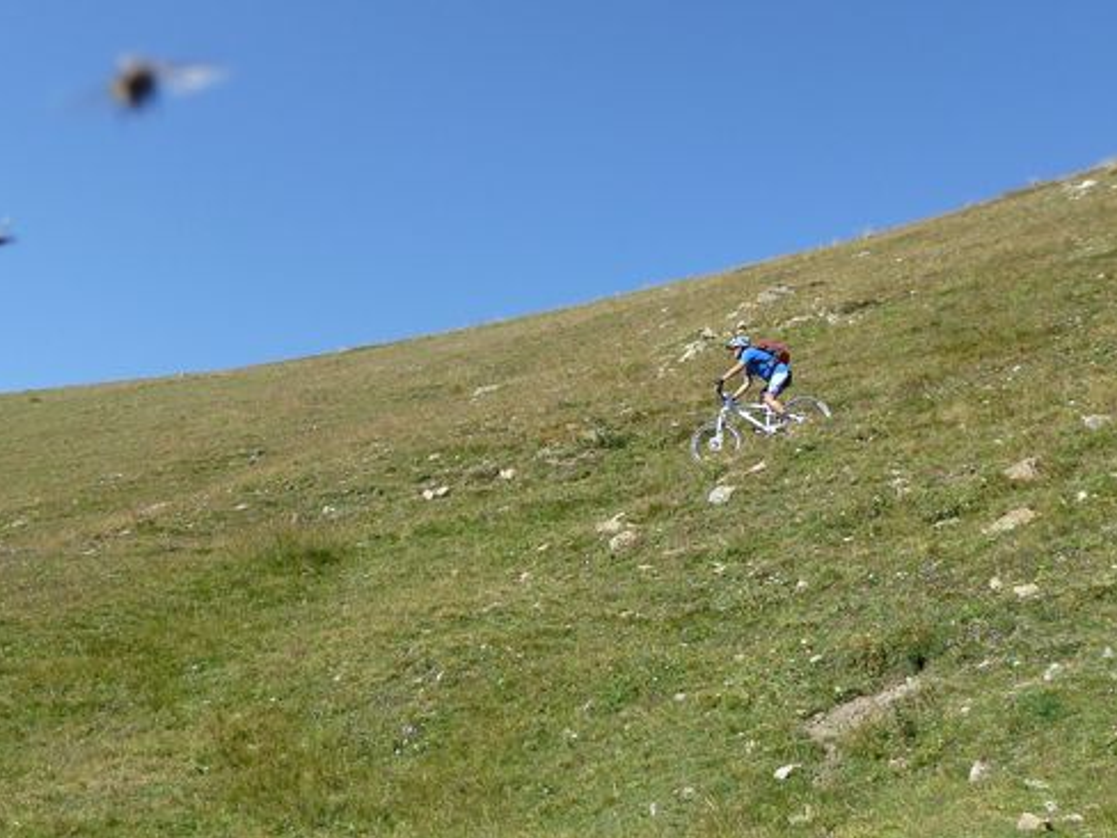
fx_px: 1323
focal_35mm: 41
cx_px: 467
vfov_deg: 35.1
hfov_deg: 45.6
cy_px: 392
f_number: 4
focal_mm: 4.1
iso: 80
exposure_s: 1/400
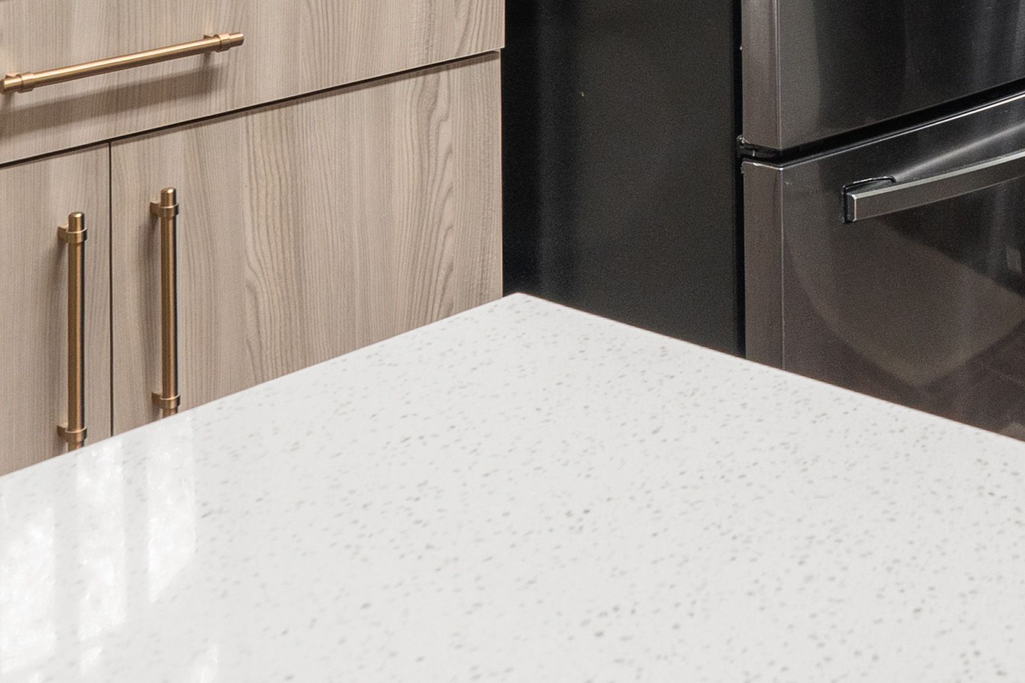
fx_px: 2021
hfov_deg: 25.8
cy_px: -387
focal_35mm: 71
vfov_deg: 17.1
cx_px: 1191
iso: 320
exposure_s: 1/4
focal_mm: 18
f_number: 7.1
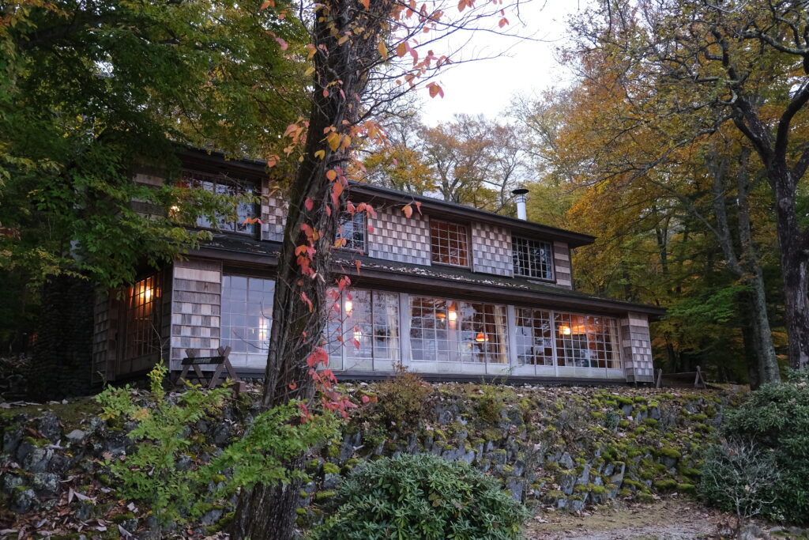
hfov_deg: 60.3
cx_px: 404
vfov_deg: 42.3
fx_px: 697
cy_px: 270
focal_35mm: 31
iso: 2500
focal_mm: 20.5
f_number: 3.2
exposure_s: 1/100
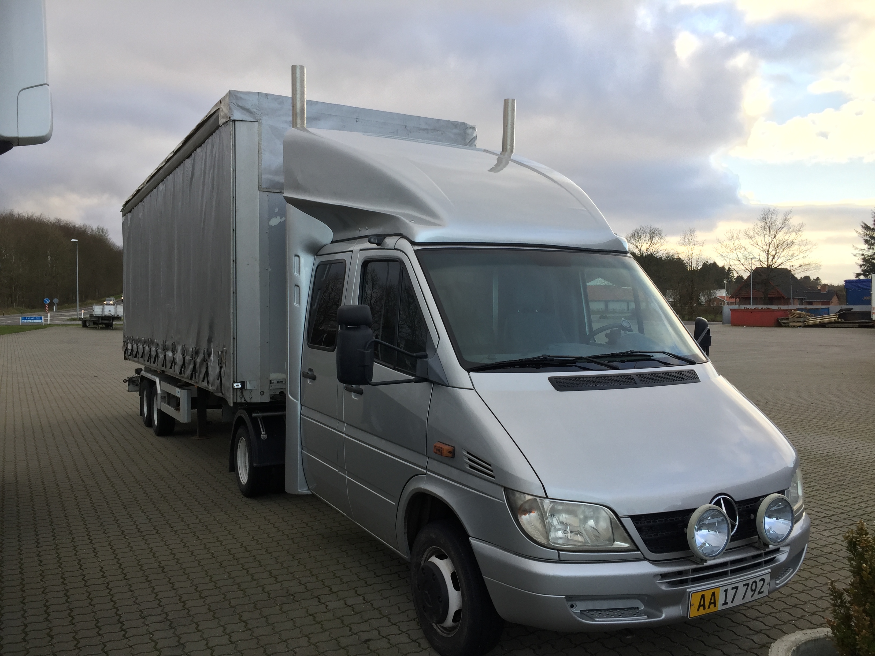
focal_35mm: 29
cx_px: 438
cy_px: 328
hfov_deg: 61.7
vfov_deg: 48.2
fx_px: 733
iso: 32
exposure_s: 1/257
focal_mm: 4.15
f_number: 2.2
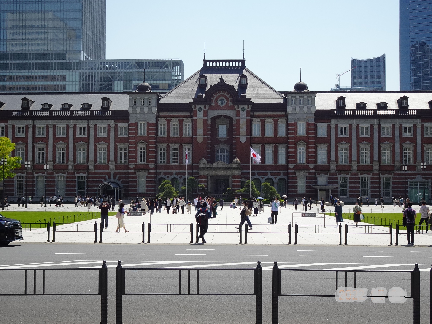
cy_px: 162
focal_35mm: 58
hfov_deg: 33.2
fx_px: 724
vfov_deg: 25.2
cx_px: 216
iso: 80
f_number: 4.5
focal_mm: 9.24
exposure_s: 1/640
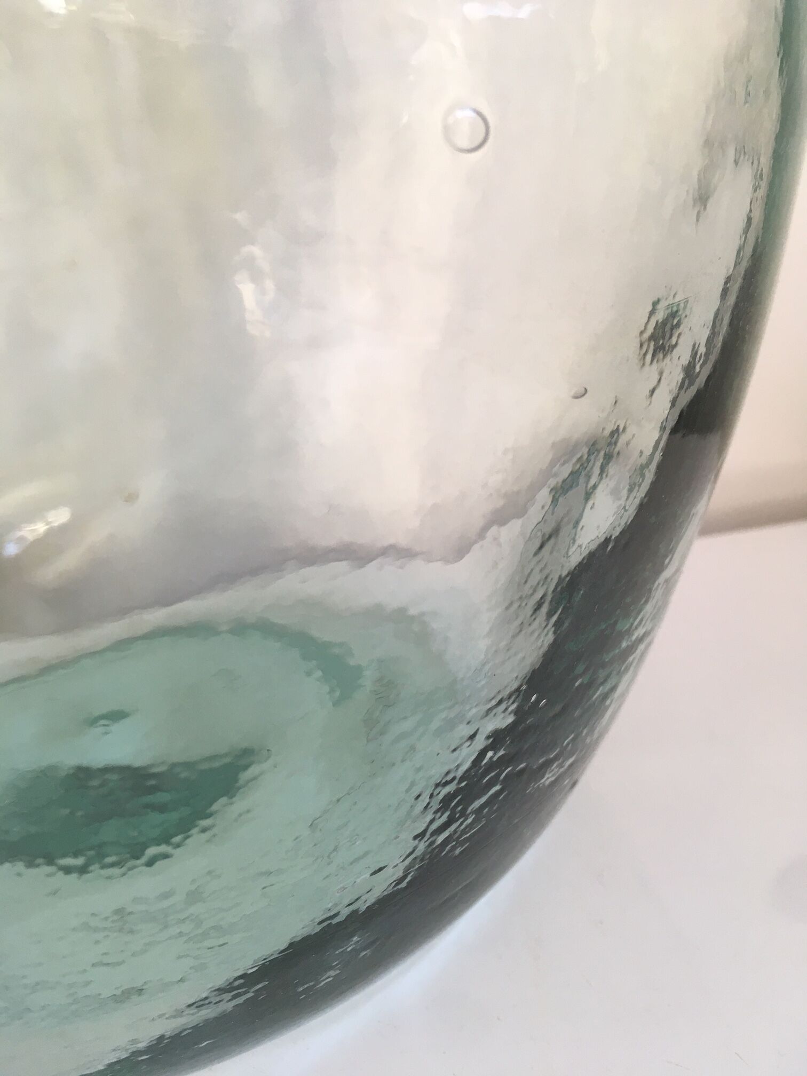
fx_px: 901
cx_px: 404
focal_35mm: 29
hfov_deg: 48.2
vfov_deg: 61.7
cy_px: 538
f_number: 2.2
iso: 25
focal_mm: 4.15
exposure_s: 1/33
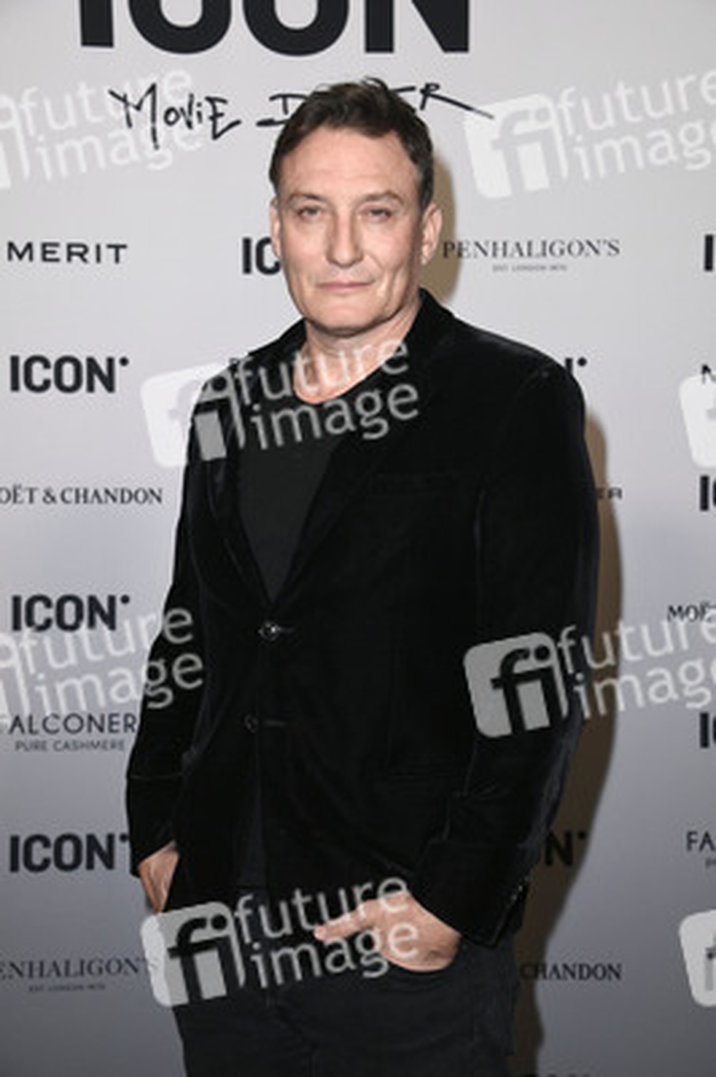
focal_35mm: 62
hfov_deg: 21.9
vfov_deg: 32.4
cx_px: 358
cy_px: 538
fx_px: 1853
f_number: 5.6
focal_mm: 62
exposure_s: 1/250
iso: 1000
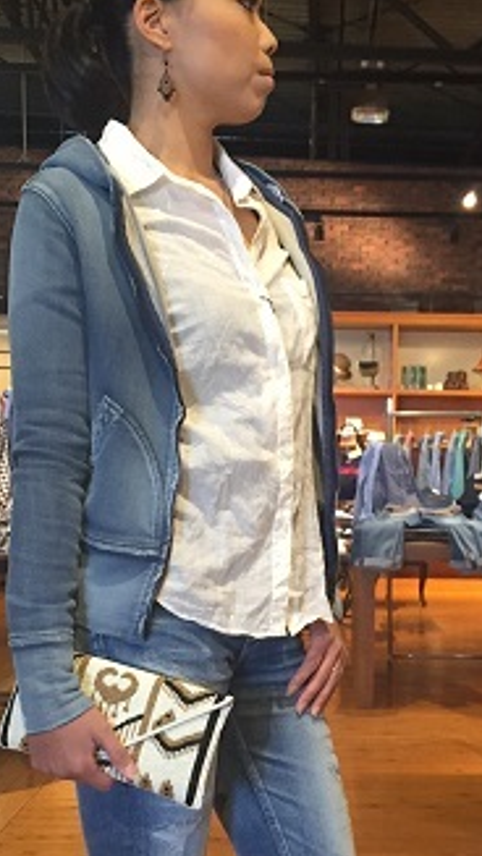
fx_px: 1317
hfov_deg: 20.6
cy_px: 594
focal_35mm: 58
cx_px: 364
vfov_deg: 35.5
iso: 160
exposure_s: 1/30
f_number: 2.2
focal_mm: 4.15
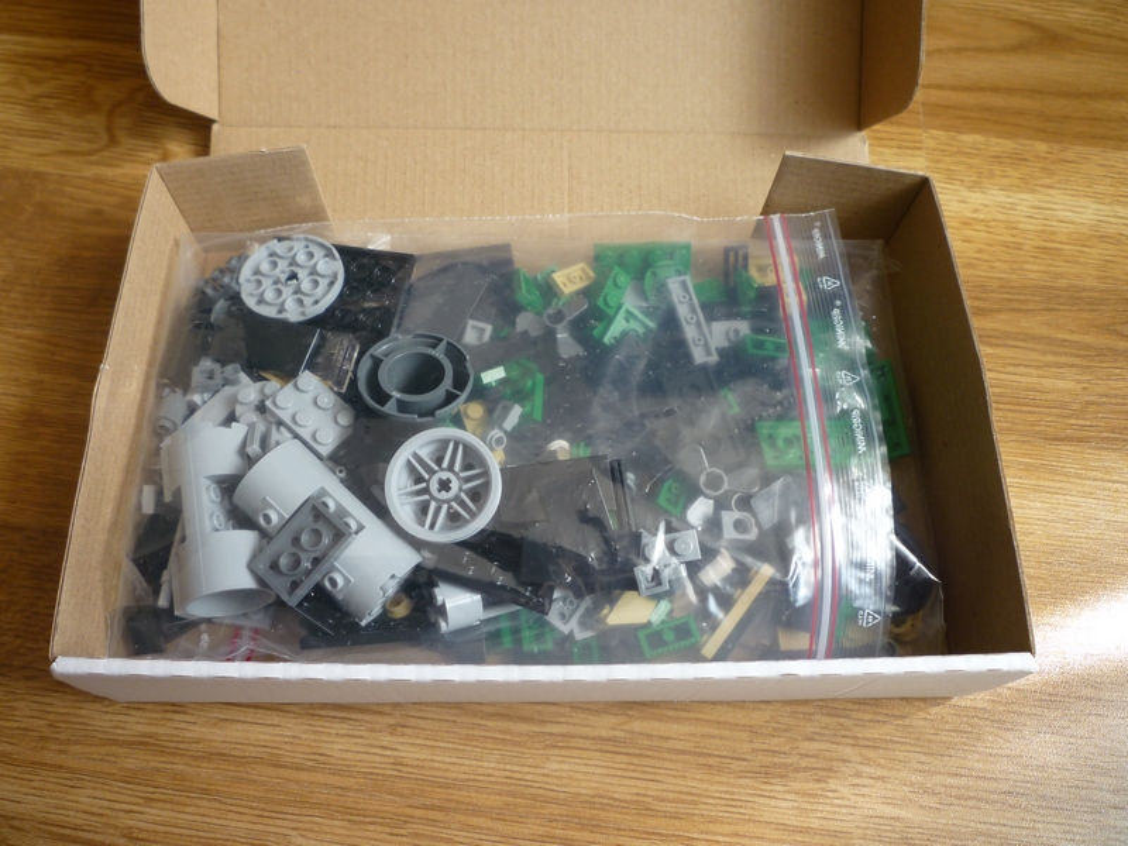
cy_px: 423
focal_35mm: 29
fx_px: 945
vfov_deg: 48.2
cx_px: 564
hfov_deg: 61.7
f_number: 3.3
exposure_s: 1/60
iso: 80
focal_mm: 5.2
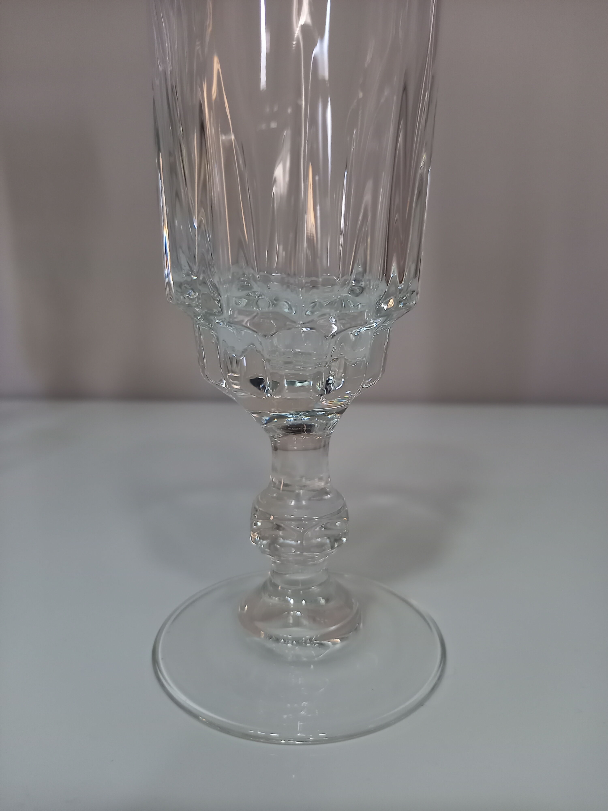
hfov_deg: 54.9
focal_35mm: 25
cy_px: 406
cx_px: 304
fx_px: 585
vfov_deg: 69.4
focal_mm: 4.6
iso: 400
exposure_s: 1/50
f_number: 2
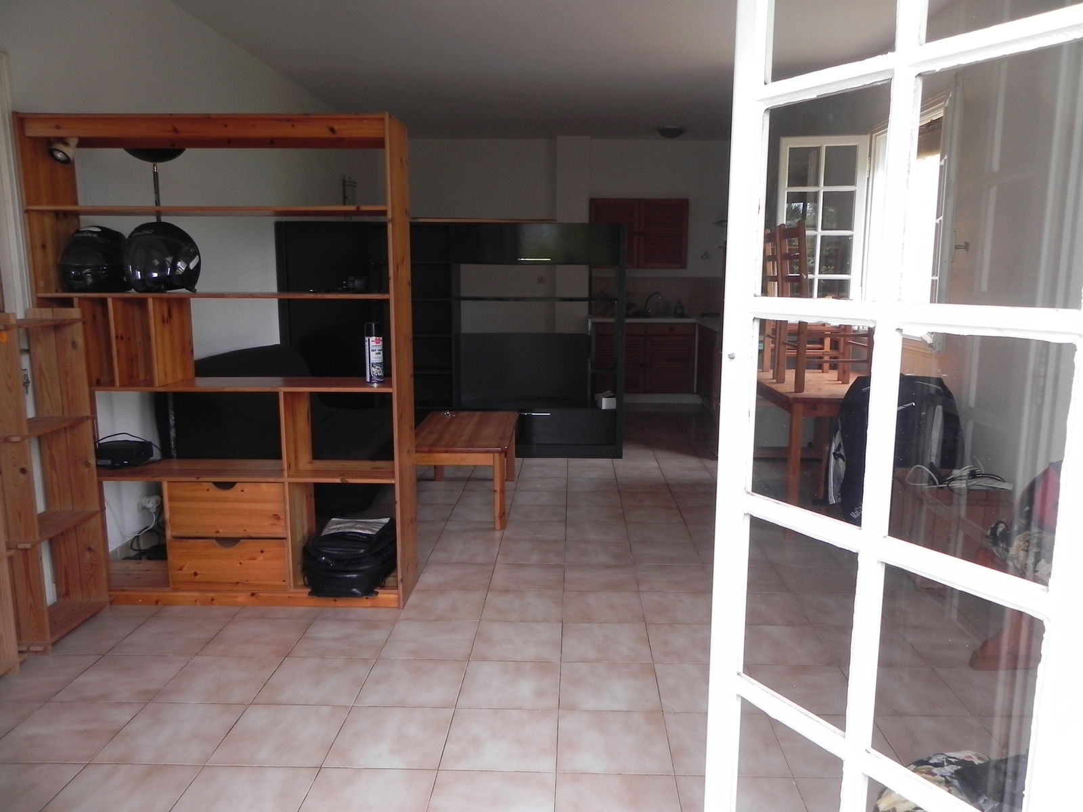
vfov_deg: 53.1
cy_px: 406
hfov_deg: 67.3
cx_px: 542
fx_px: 813
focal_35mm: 26
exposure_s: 1/66.1
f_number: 3.2
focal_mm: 4.6
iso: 160
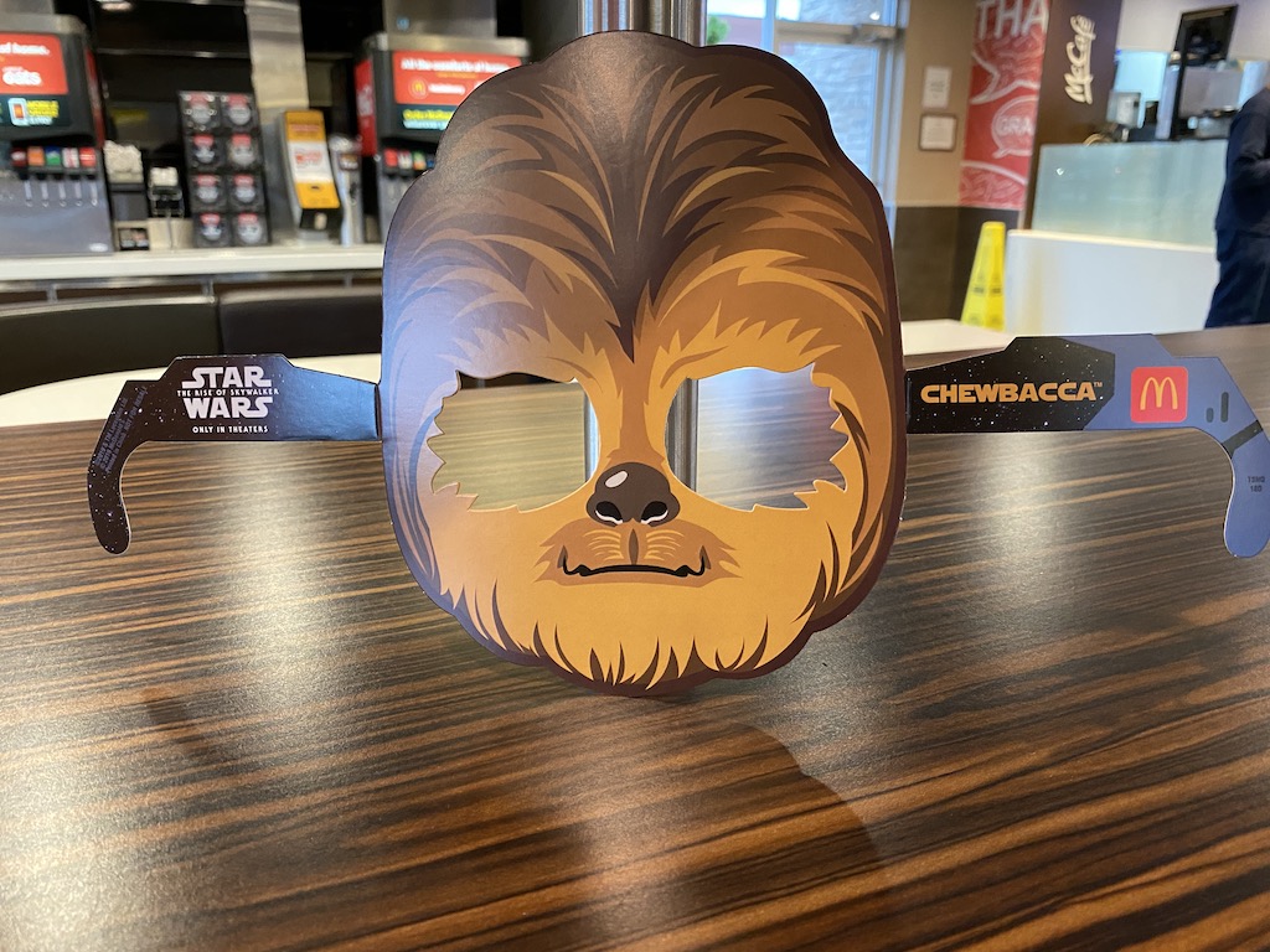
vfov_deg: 53.1
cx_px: 635
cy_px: 476
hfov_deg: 67.3
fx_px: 954
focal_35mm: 26
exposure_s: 1/60
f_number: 1.8
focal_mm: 4.25
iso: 400
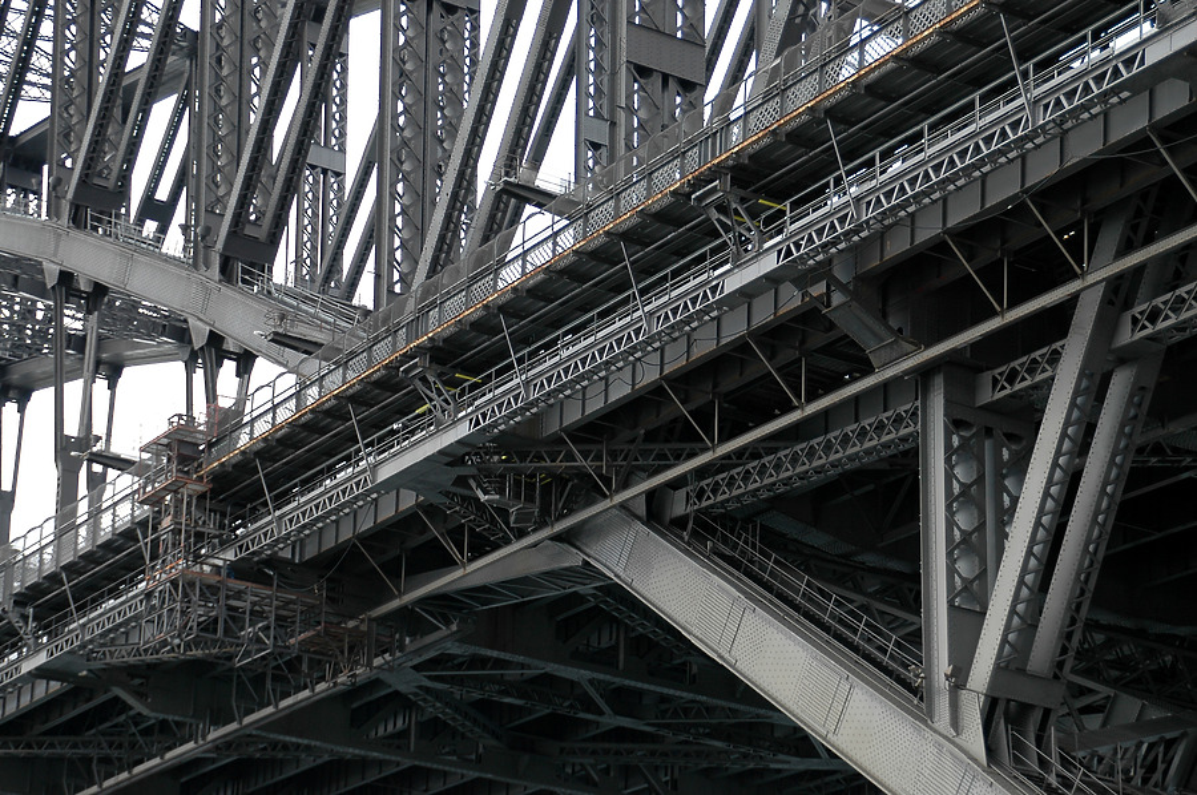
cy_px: 398
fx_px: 3238
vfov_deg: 14.0
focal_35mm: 98
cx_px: 598
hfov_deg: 20.9
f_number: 6.3
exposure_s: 1/125
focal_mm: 65
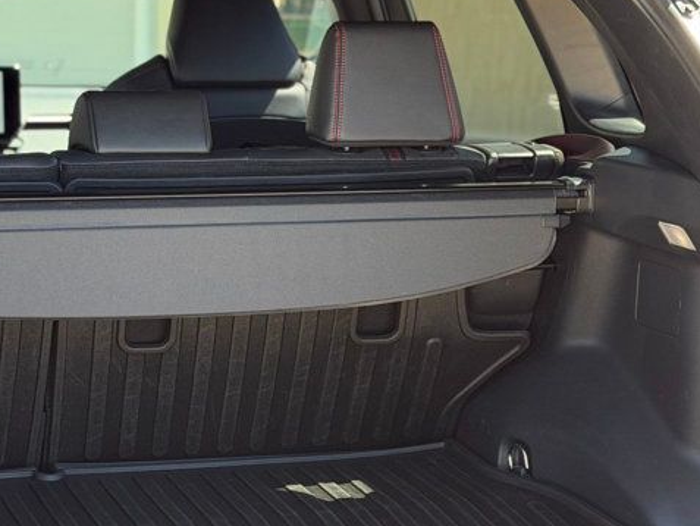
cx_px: 282
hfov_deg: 19.1
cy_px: 361
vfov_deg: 14.3
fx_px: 2083
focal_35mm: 103
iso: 80
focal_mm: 6.76
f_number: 1.78
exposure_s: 1/192
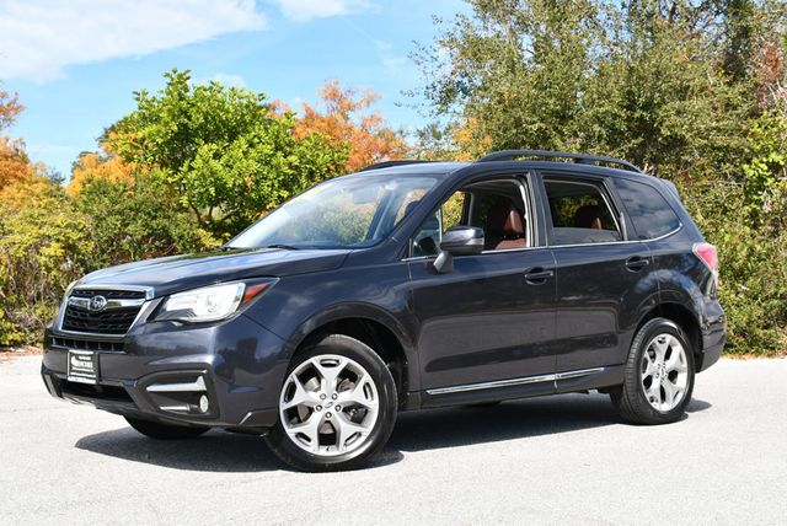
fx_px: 1269
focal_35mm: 58
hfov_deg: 34.5
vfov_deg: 23.4
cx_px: 394
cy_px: 263
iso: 140
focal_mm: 29
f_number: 8
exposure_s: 1/250
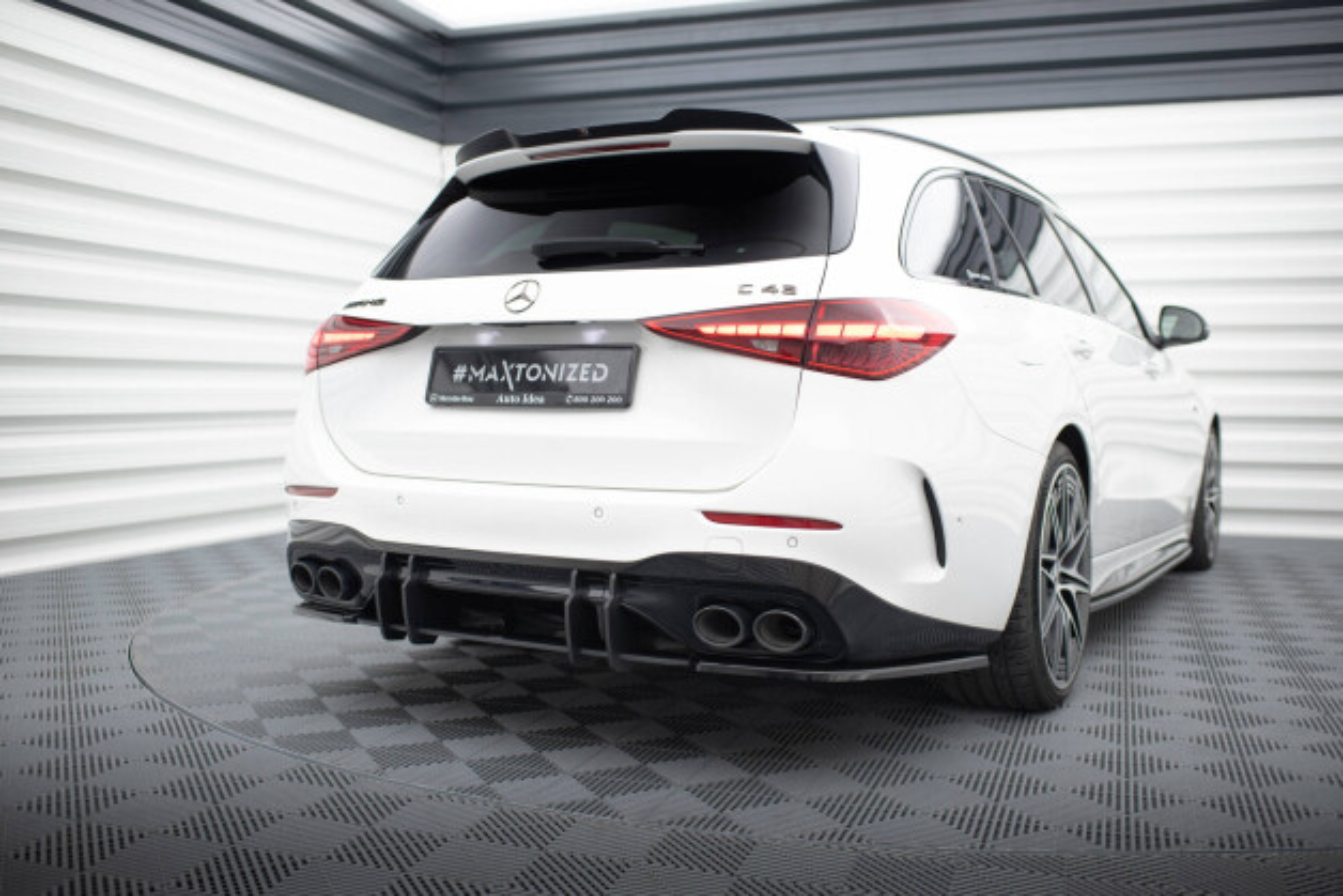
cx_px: 672
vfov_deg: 37.9
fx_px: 1306
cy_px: 448
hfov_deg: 54.4
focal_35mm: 35
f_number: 2.5
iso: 500
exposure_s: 1/160
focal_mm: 35
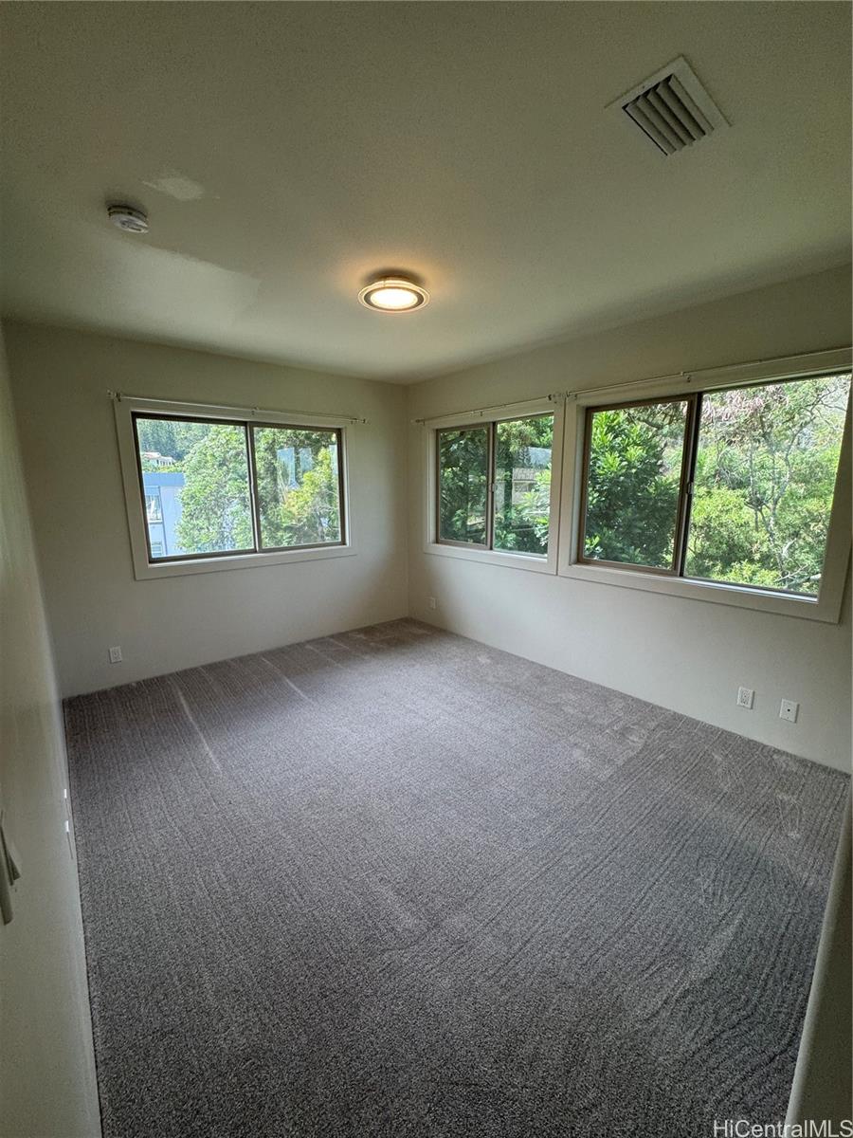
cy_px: 569
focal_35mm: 14
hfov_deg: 85.7
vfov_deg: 102.1
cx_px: 426
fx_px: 460
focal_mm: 2.22
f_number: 2.2
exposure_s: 1/120
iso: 125
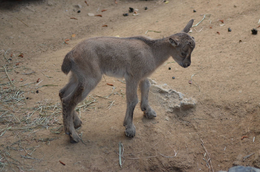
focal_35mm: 278
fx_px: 2000
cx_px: 130
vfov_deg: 4.9
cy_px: 86
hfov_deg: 7.4
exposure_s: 1/640
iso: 800
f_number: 4.5
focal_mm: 185
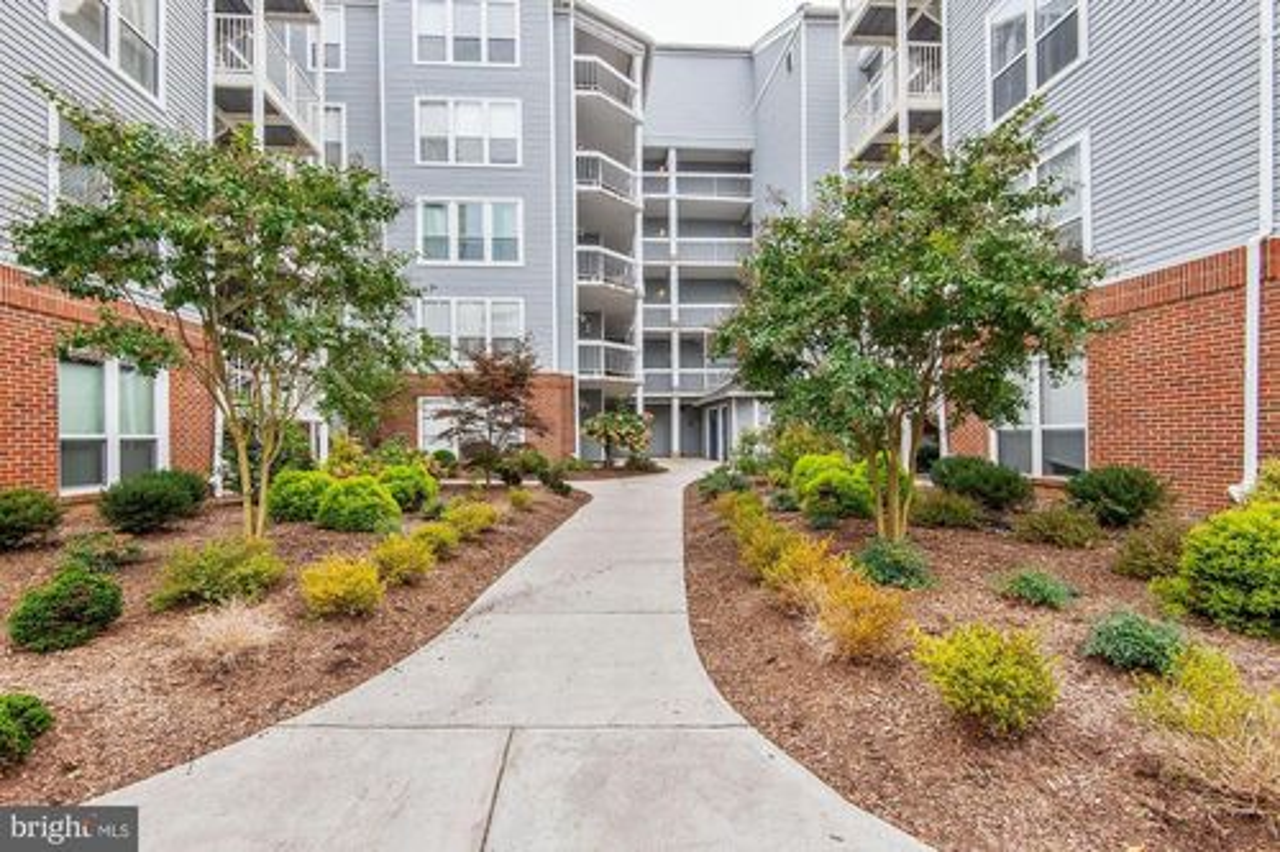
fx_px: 569
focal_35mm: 16
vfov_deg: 73.7
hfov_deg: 96.8
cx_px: 640
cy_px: 426
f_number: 8
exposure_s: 1/80
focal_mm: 16
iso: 400
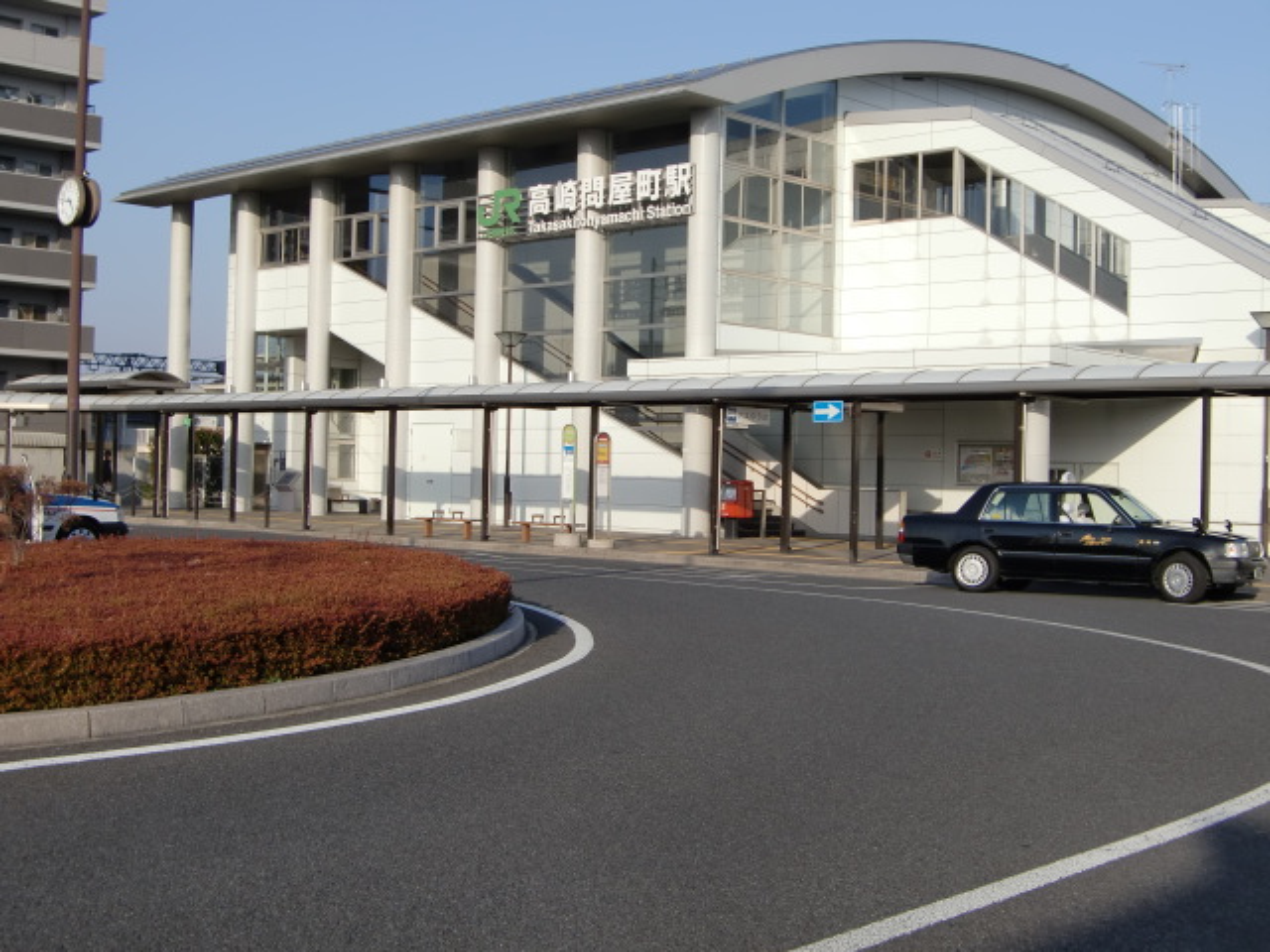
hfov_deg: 41.2
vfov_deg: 31.5
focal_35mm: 46
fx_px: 1688
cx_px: 635
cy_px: 476
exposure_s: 1/800
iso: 64
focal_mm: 8.2
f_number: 3.3
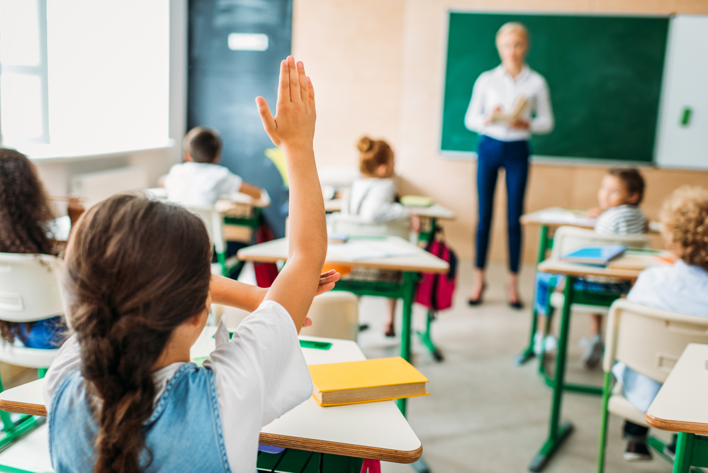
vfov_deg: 37.9
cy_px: 236
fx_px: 689
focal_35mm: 35
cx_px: 354
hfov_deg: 54.4
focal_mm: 35
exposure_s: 1/250
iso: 800
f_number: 2.2
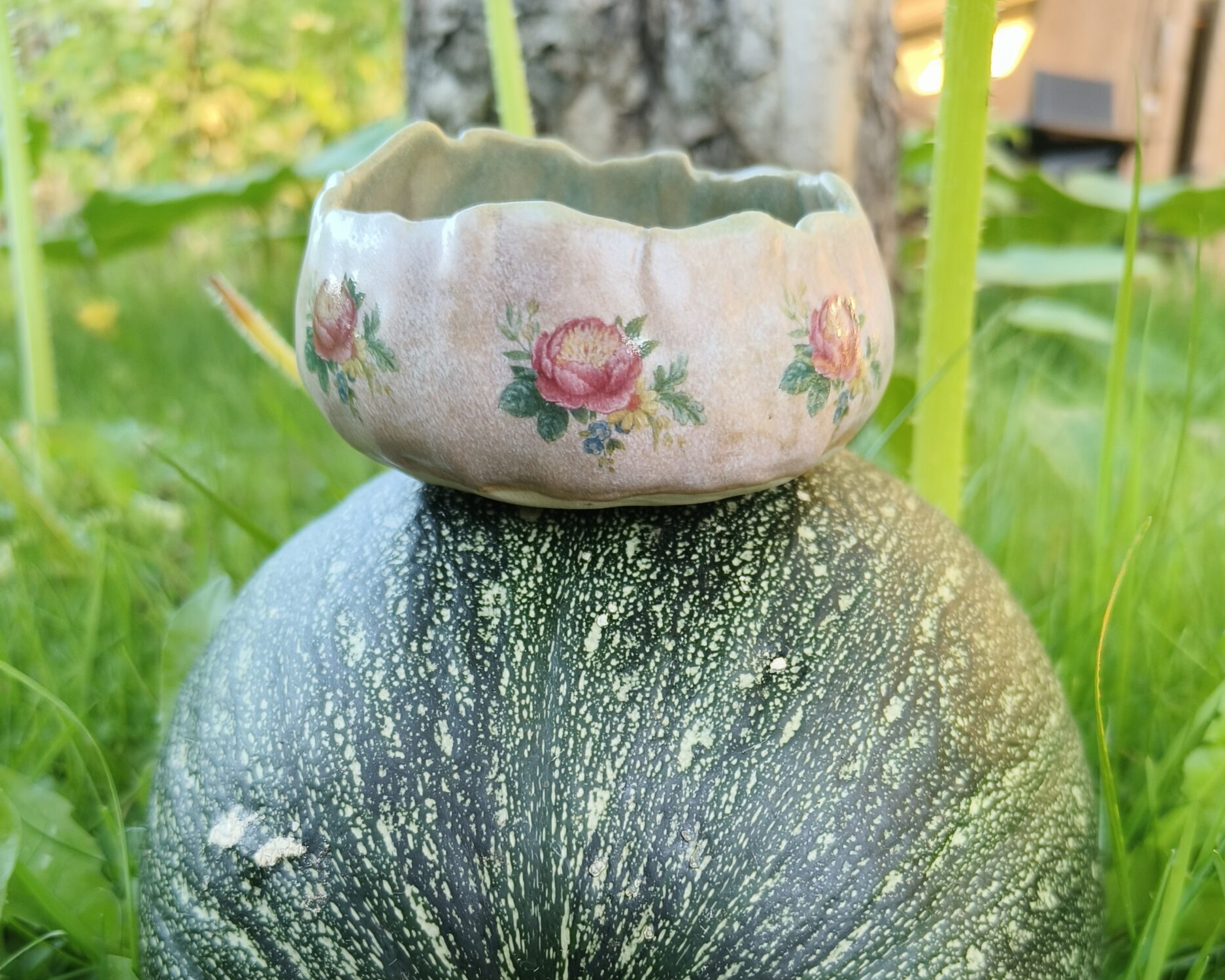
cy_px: 764
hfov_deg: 55.7
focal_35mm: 32
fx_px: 1160
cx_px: 623
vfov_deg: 43.9
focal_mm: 5.59
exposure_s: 1/60
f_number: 1.8
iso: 125
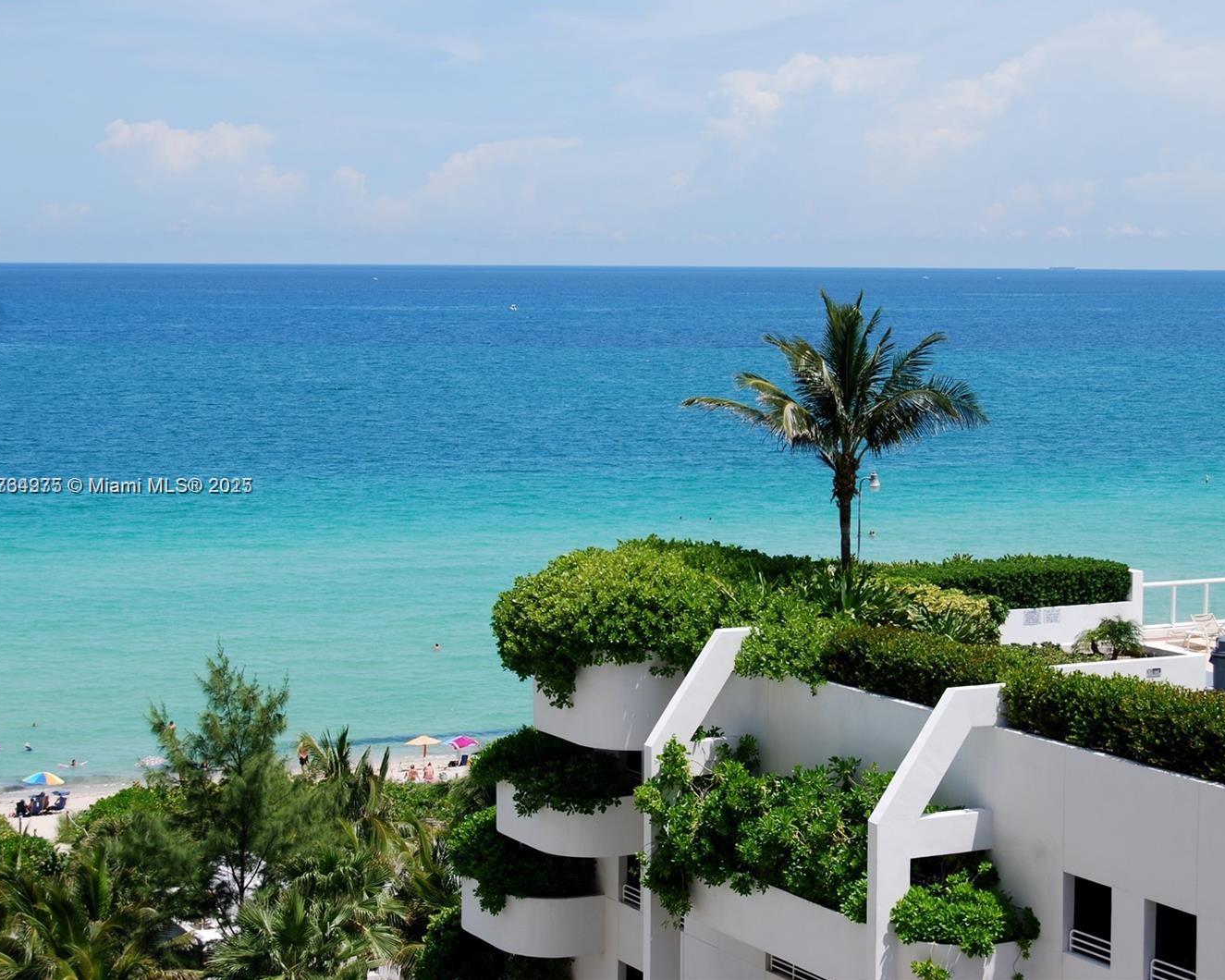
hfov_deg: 24.9
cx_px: 696
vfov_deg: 20.0
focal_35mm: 77
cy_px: 487
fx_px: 2776
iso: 100
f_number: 8
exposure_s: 1/250
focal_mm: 45
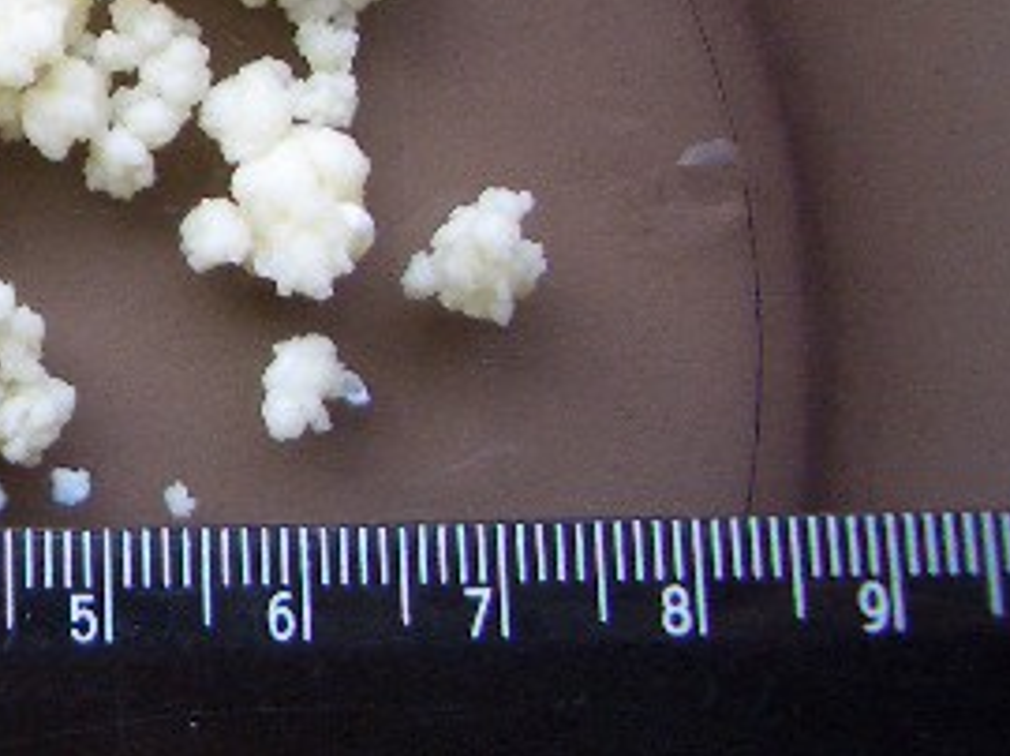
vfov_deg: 17.3
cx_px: -105
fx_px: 2420
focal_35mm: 83
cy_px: -15
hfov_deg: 22.3
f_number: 2.6
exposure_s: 1/60
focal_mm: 5.8
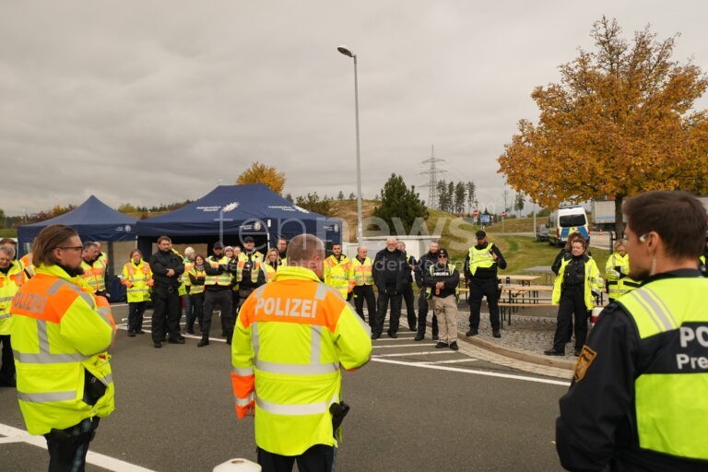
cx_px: 354
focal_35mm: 30
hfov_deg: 61.9
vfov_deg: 43.6
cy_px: 236
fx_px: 590
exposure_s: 1/400
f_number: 2.8
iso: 1600
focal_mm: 20
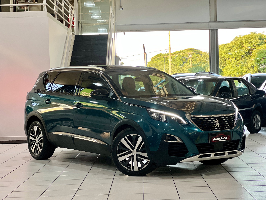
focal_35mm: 77
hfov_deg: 25.3
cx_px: 133
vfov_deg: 19.1
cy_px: 100
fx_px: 592
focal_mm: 9
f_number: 2.8
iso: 125
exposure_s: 1/60
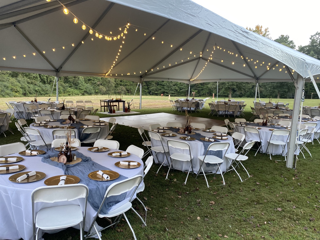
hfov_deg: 67.3
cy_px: 120
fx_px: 240
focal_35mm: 26
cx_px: 160
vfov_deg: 53.1
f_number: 1.8
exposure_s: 1/60
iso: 125
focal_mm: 4.25
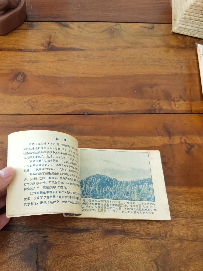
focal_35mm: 27
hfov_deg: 51.4
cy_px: 136
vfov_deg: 65.3
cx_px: 102
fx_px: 211
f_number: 2.2
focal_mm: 2.26
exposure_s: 1/30
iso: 160
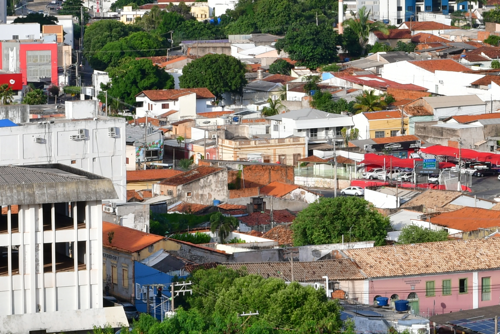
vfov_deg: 7.5
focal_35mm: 181
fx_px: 2514
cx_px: 357
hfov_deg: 11.3
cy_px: -20
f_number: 16
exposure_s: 1/60
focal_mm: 42
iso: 100
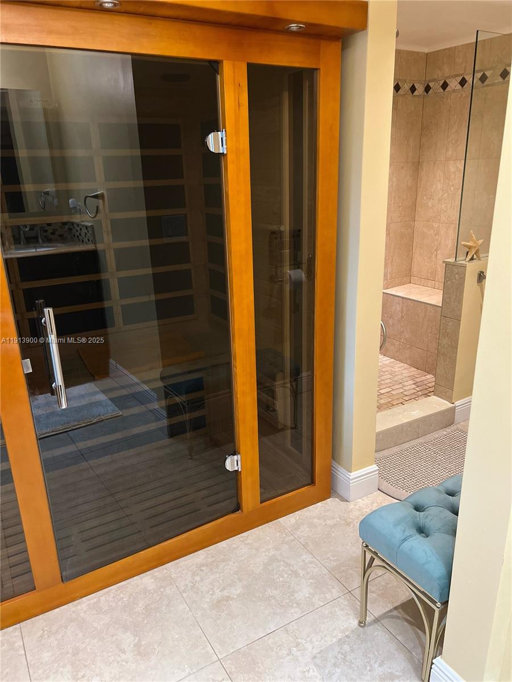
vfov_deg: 67.3
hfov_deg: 53.1
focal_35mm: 26
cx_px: 256
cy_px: 341
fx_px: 513
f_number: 1.5
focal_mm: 5.7
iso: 250
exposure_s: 1/60
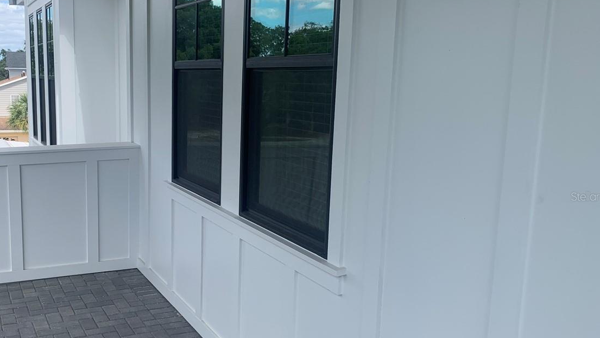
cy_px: 196
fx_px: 652
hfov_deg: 48.3
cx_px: 188
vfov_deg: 29.0
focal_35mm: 41
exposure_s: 1/936
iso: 25
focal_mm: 4.25
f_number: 1.8
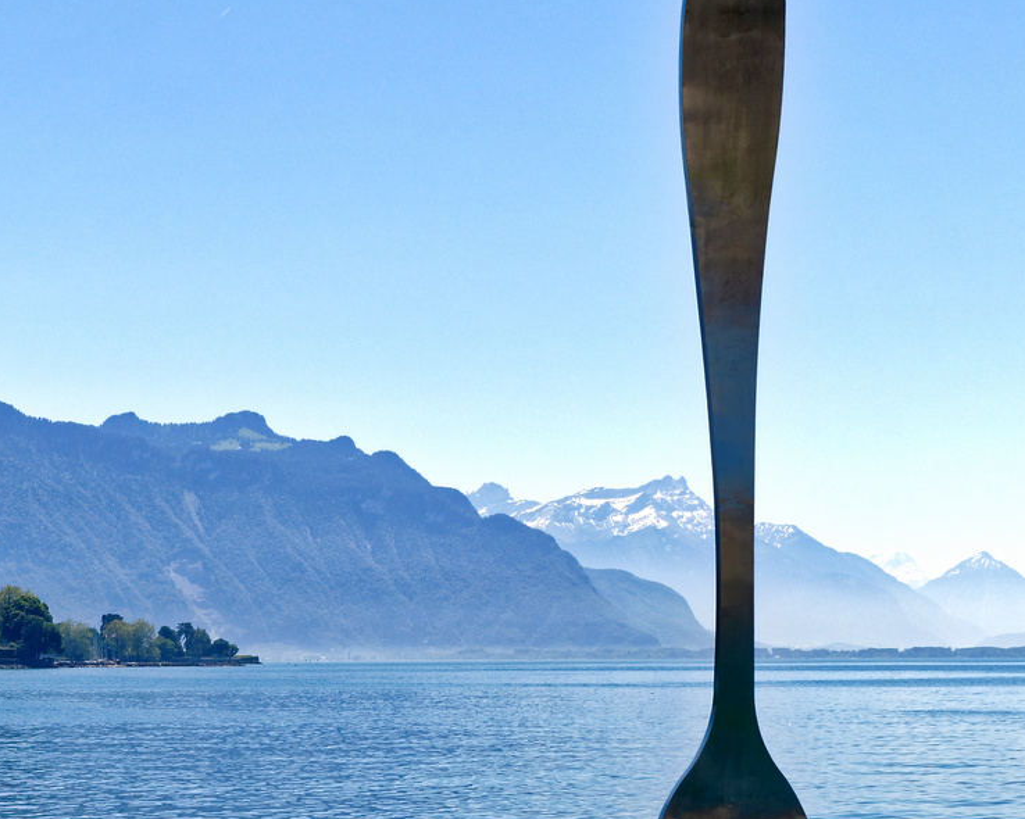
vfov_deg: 19.1
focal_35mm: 80
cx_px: 328
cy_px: 565
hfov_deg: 23.7
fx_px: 2426
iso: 200
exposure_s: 1/350
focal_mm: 21
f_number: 9.5
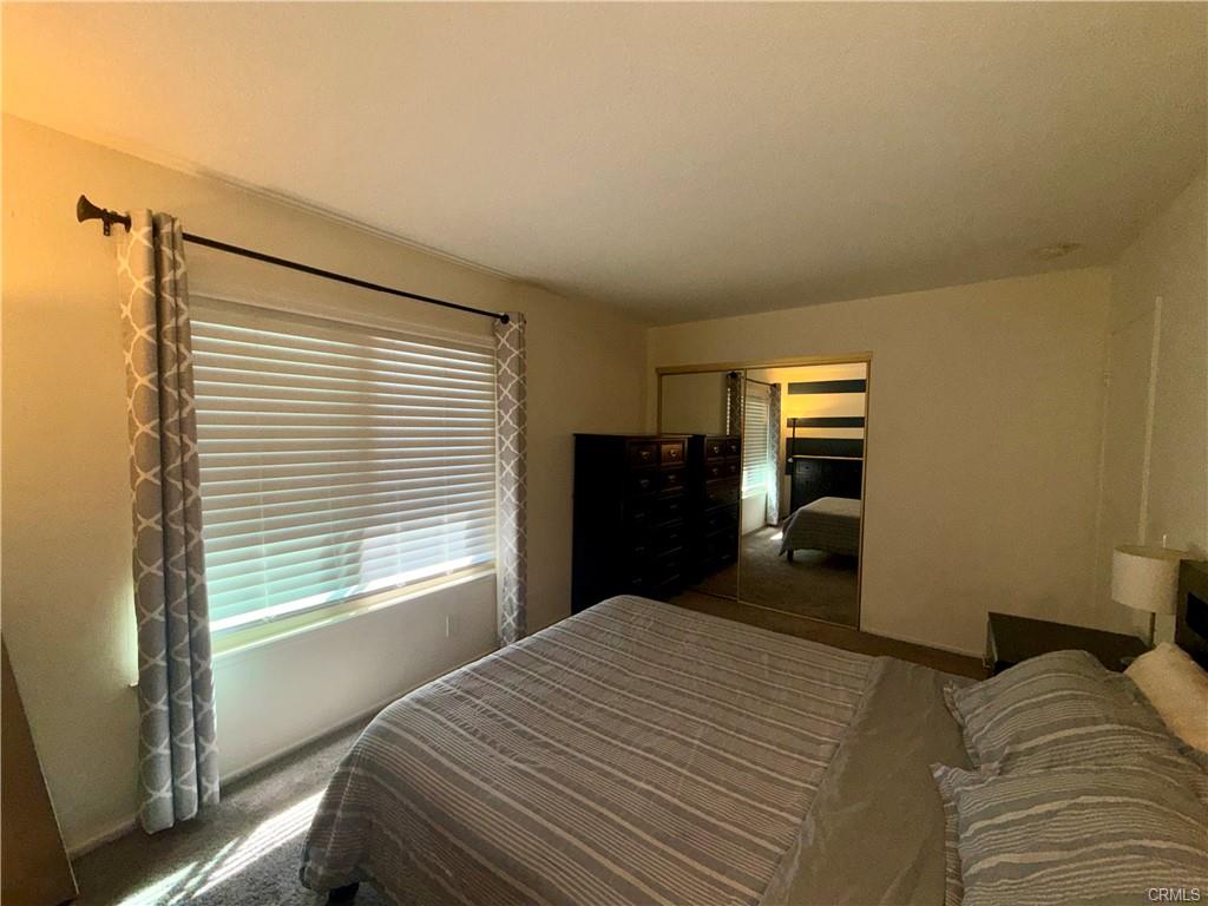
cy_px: 453
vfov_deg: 85.7
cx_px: 604
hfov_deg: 102.1
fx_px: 489
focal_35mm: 14
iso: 50
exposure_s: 1/122
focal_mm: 2.22
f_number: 2.2
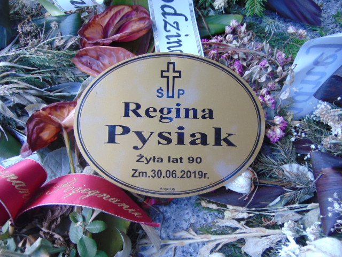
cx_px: 171
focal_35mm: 25
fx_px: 247
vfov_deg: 54.9
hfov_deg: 69.4
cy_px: 128
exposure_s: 1/160
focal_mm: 4.5
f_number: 3
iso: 80
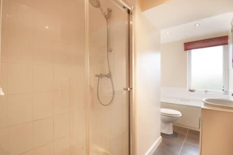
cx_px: 116
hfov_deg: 96.8
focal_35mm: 16
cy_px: 76
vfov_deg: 73.7
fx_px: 104
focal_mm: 10
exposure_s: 1/3
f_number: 9
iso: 200
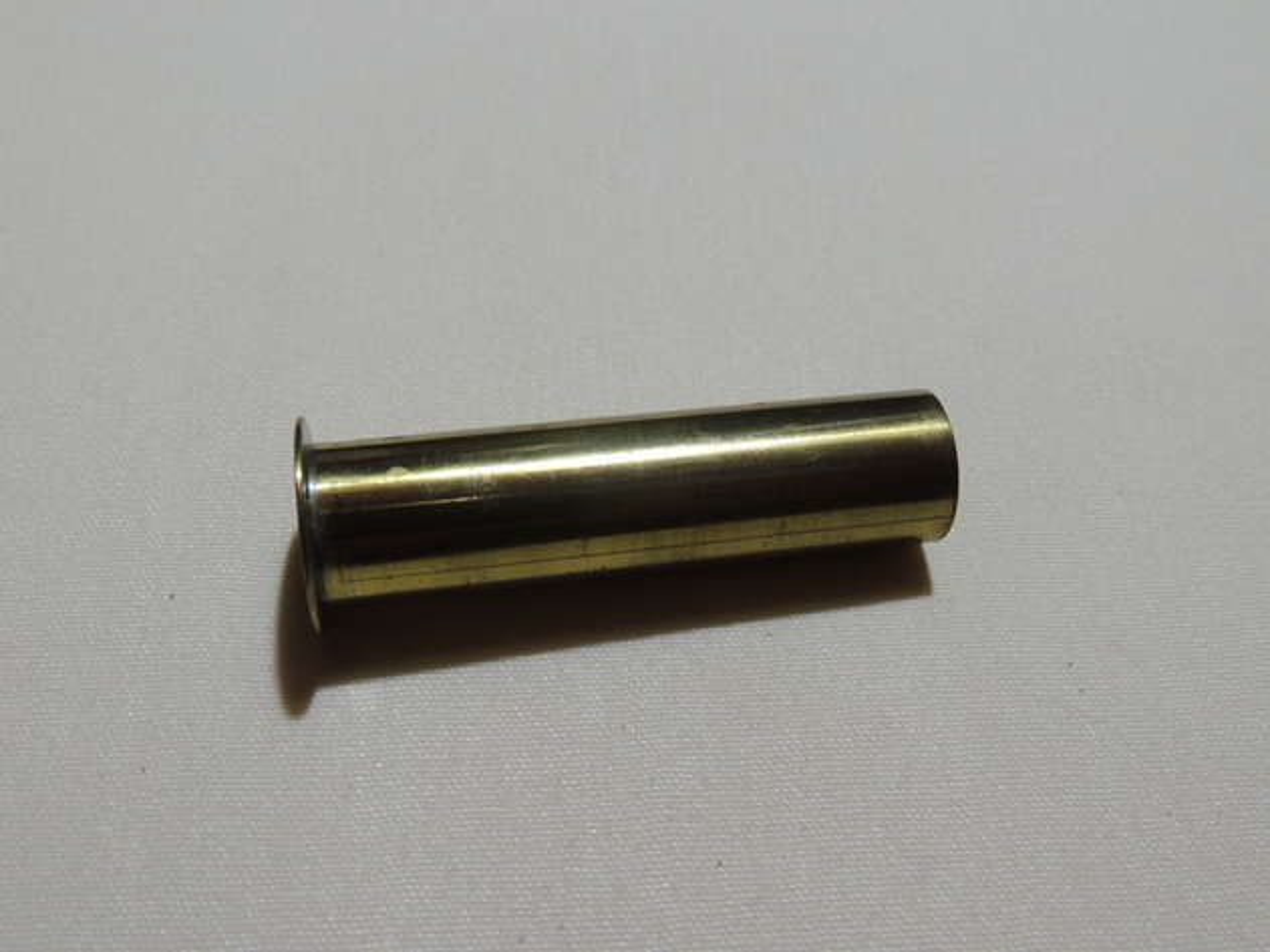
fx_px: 1284
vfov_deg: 40.7
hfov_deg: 52.6
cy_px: 476
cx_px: 635
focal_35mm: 35
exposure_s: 1/160
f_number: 3.3
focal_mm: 6.2
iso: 100
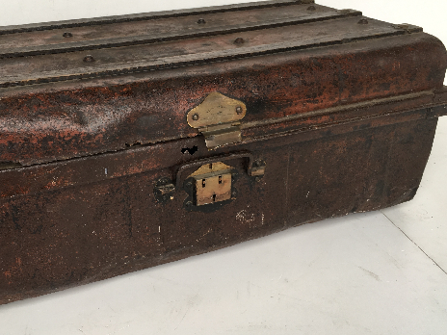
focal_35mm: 40
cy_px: 166
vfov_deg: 36.0
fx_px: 517
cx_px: 169
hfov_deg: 46.4
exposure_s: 1/50
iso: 25
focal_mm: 4.15
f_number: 2.2
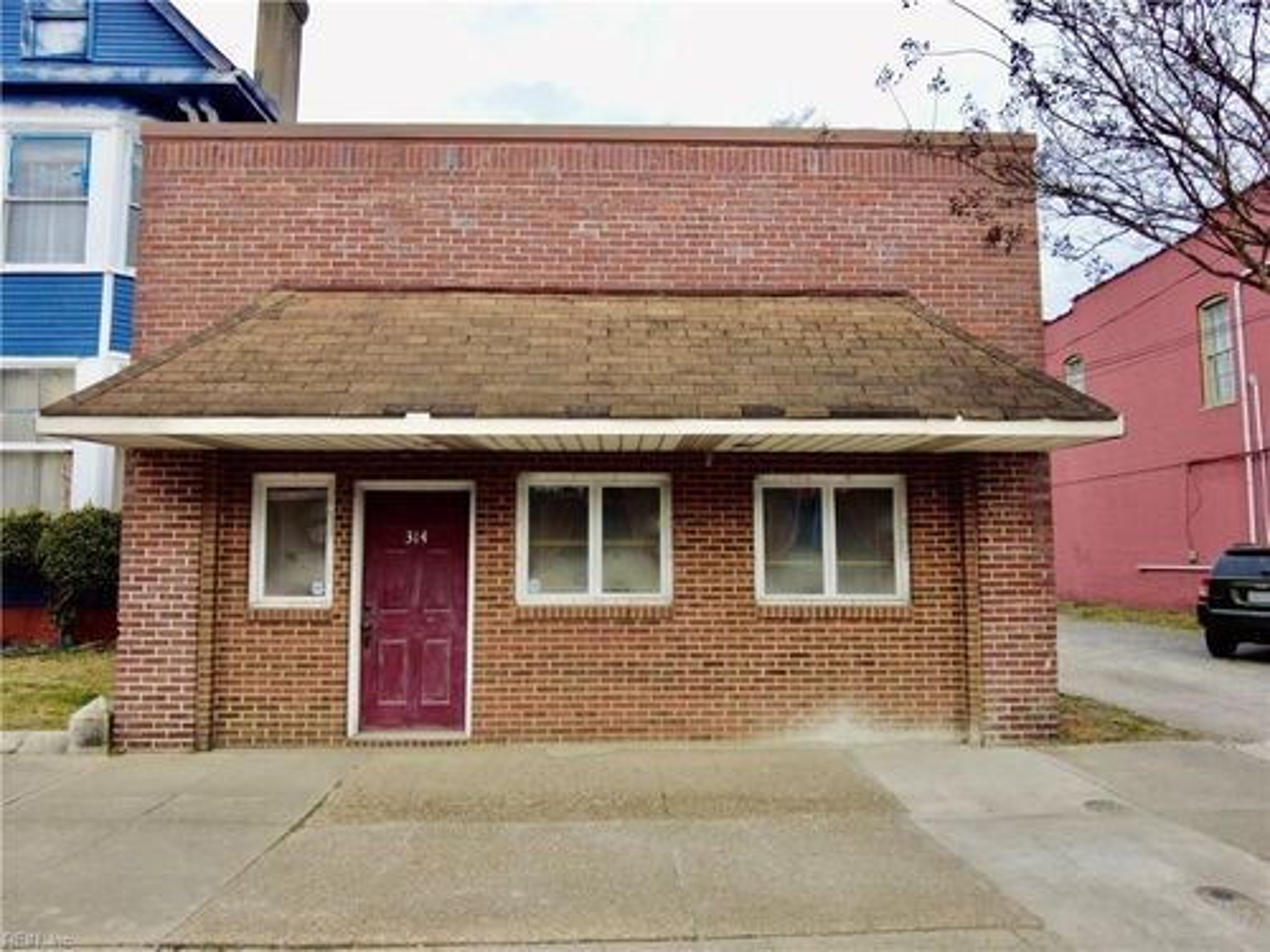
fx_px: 734
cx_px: 635
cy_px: 476
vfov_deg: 66.0
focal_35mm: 20
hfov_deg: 81.7
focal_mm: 4.4
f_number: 1.8
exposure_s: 1/500
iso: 100
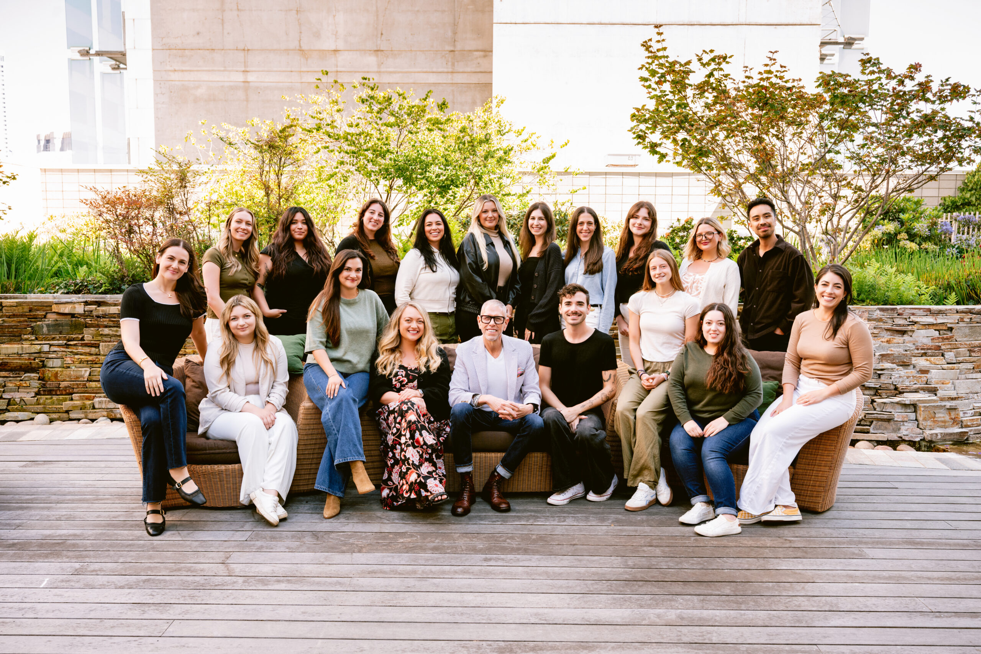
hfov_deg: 60.3
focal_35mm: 31
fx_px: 845
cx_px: 490
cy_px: 327
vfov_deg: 42.3
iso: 320
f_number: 5.6
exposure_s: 1/100
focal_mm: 31
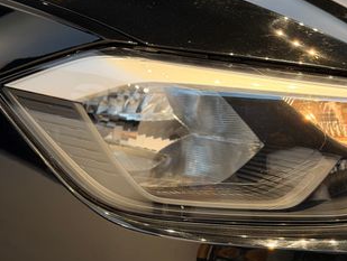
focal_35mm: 73
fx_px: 733
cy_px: 169
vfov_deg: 20.2
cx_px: 263
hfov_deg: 26.3
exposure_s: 1/40
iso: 200
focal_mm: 6.76
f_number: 1.78
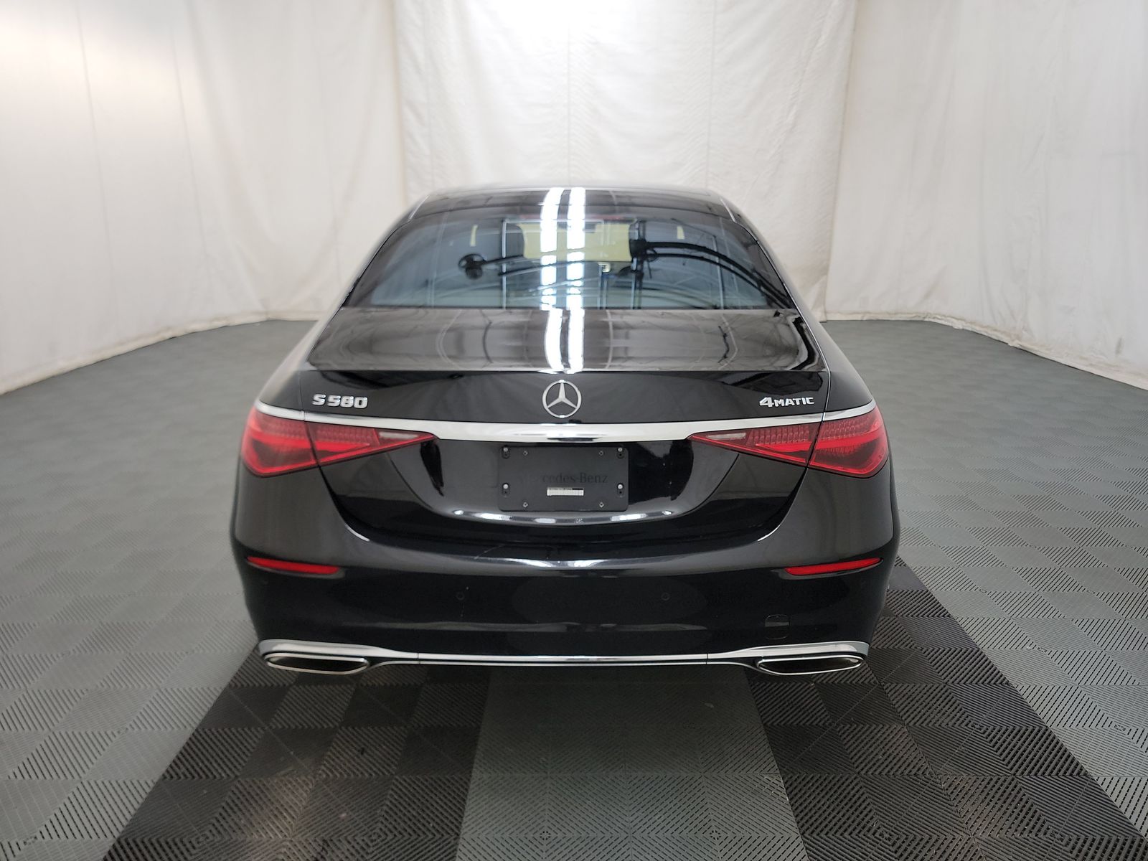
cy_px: 430
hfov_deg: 71.6
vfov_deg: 56.8
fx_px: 796
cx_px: 574
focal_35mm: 24
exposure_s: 1/59
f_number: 1.8
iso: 248
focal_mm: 6.7
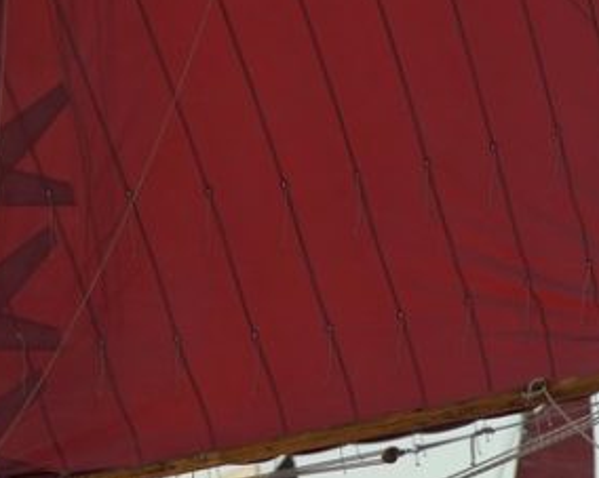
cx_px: 141
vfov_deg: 3.6
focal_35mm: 431
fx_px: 7638
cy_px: 391
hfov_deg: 4.5
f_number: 5
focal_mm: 170
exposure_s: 1/1600
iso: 125
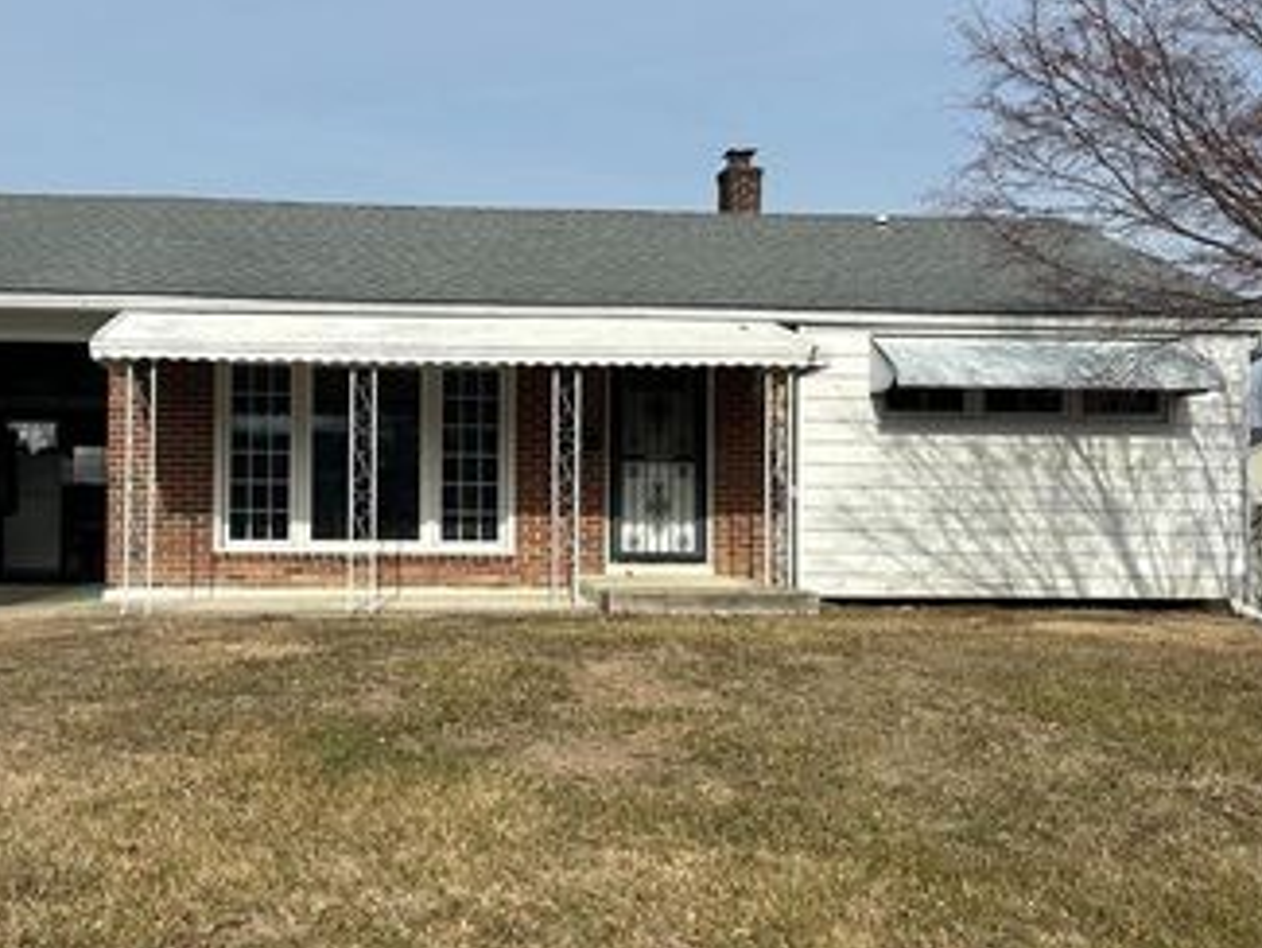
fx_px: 1459
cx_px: 485
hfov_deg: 46.4
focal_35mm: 40
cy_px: 468
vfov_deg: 36.0
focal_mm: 5.7
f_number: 1.5
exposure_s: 1/6579
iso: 50
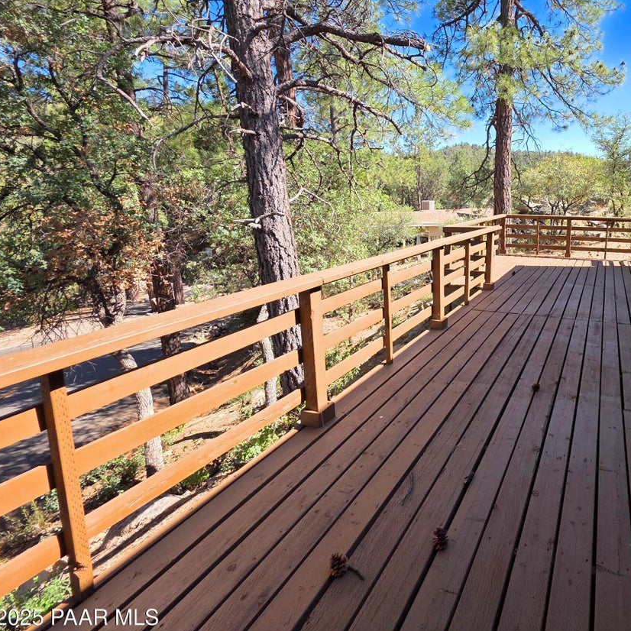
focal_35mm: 19
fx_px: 392
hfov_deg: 70.5
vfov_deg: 77.0
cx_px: 498
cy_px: 262
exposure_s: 1/655
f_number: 1.9
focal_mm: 2.2
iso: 40
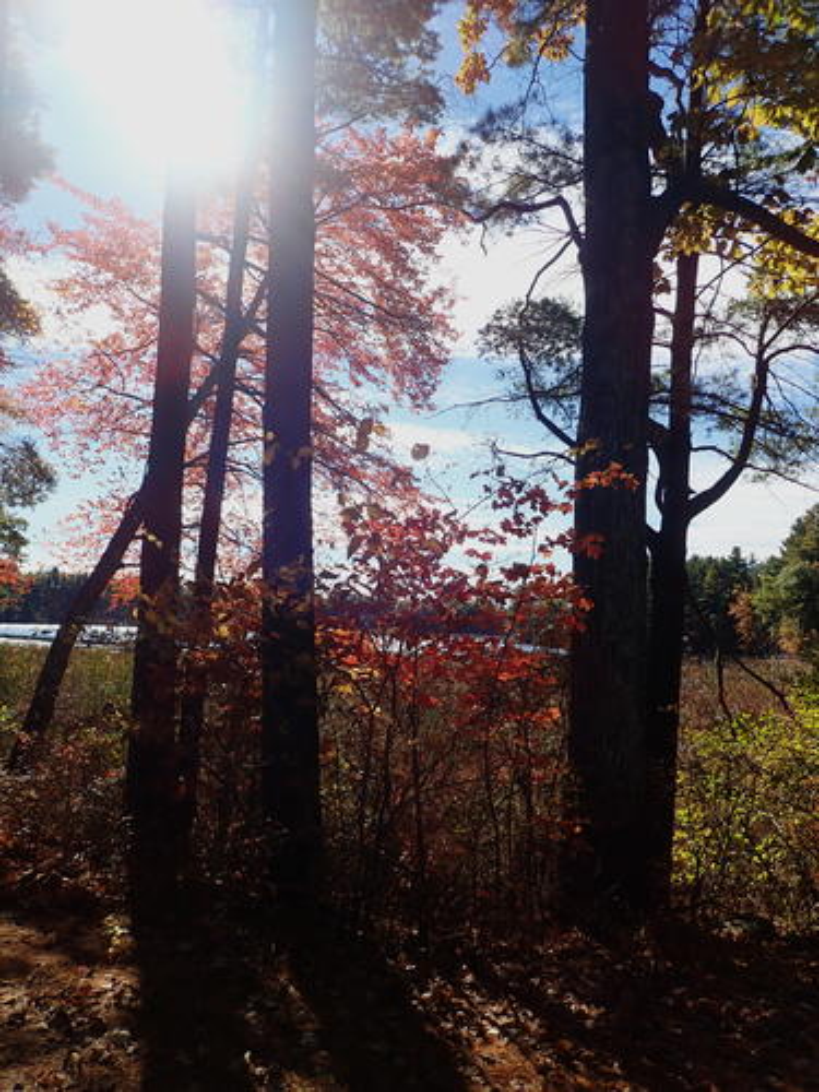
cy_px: 546
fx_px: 789
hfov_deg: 54.9
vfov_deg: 69.4
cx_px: 410
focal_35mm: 25
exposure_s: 1/160
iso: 100
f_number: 8
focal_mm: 4.5
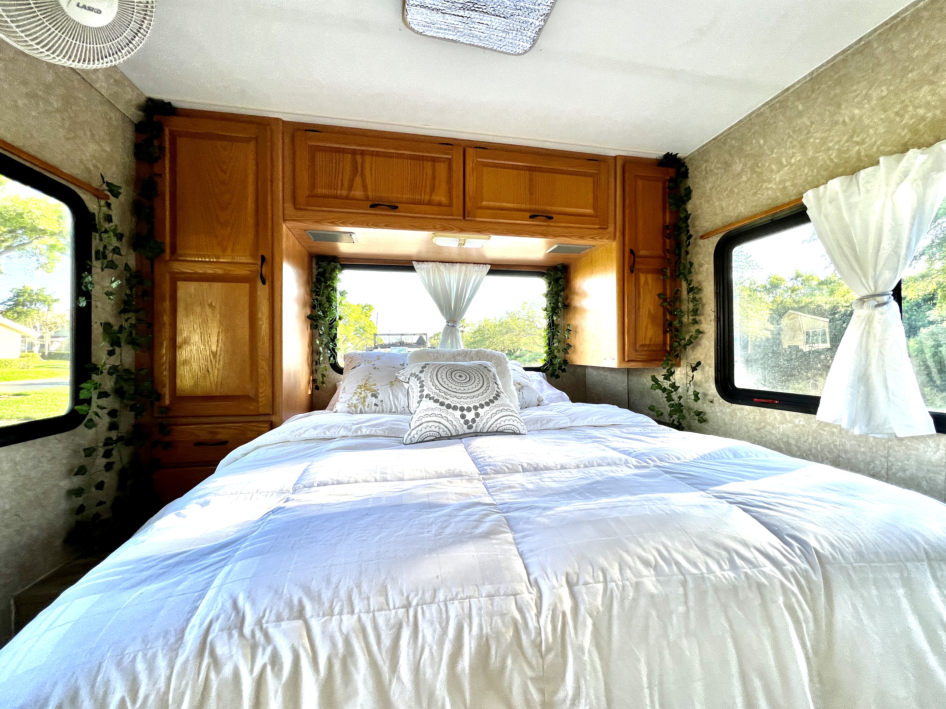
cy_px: 354
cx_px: 473
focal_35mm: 13
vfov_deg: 89.9
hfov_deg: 106.2
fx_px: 355
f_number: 1.8
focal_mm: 1.57
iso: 50
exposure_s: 1/122
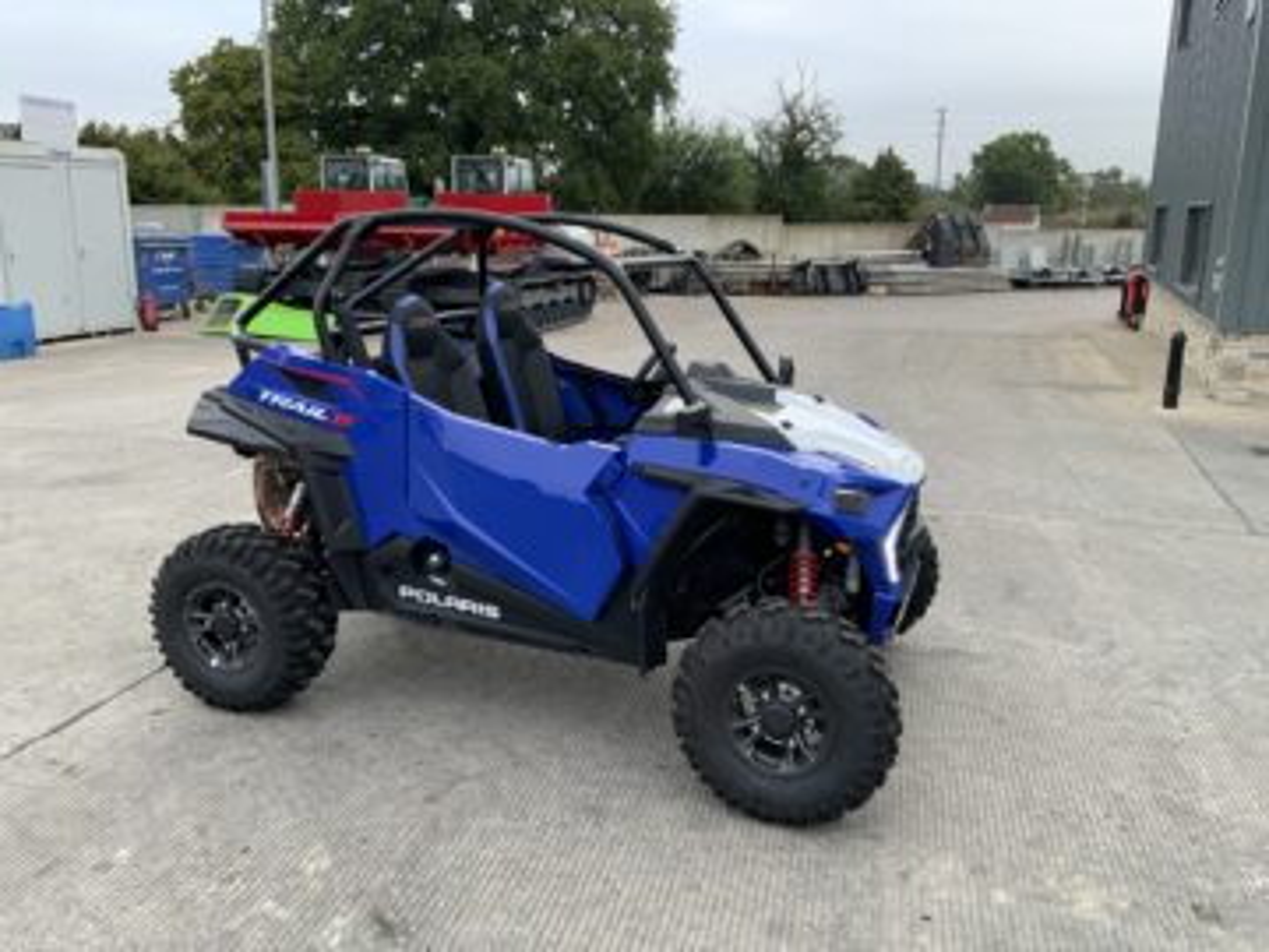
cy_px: 476
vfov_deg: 48.2
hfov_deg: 61.7
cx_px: 634
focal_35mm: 29
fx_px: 1063
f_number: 1.8
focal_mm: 3
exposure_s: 1/122
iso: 25
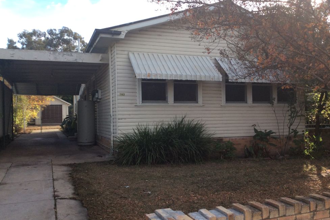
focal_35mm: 34
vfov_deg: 38.9
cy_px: 115
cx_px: 163
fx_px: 312
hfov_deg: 55.8
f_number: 2.4
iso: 32
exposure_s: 1/510
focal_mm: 3.3
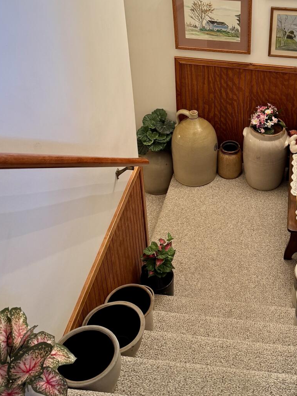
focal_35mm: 47
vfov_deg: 40.0
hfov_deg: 30.0
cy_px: 139
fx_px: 538
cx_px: 249
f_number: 1.78
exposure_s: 1/60
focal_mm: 6.76
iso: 160
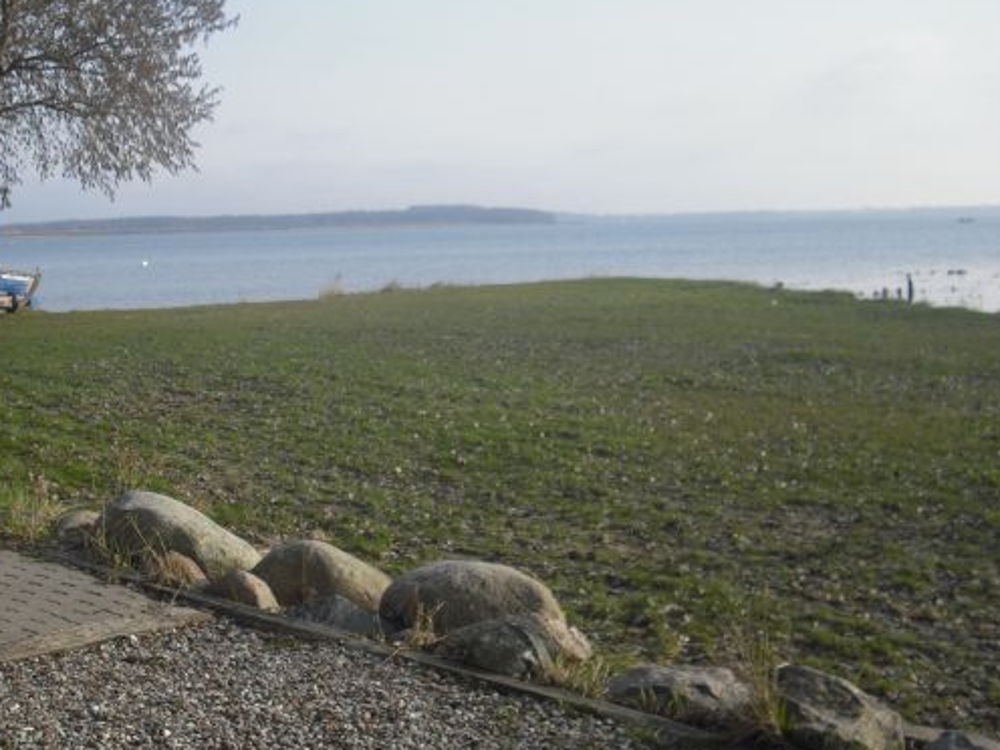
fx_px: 1416
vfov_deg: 29.6
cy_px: 310
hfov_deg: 38.6
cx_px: 367
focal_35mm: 49
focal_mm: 6.2
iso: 64
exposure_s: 1/200
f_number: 5.6
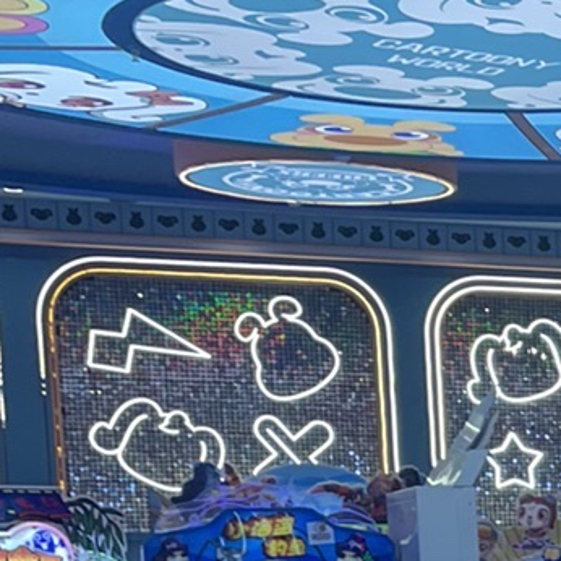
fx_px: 2439
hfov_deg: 11.6
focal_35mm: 133
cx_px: 1166
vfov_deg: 12.3
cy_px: 926
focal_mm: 4.2
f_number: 1.6
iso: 64
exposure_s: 1/100
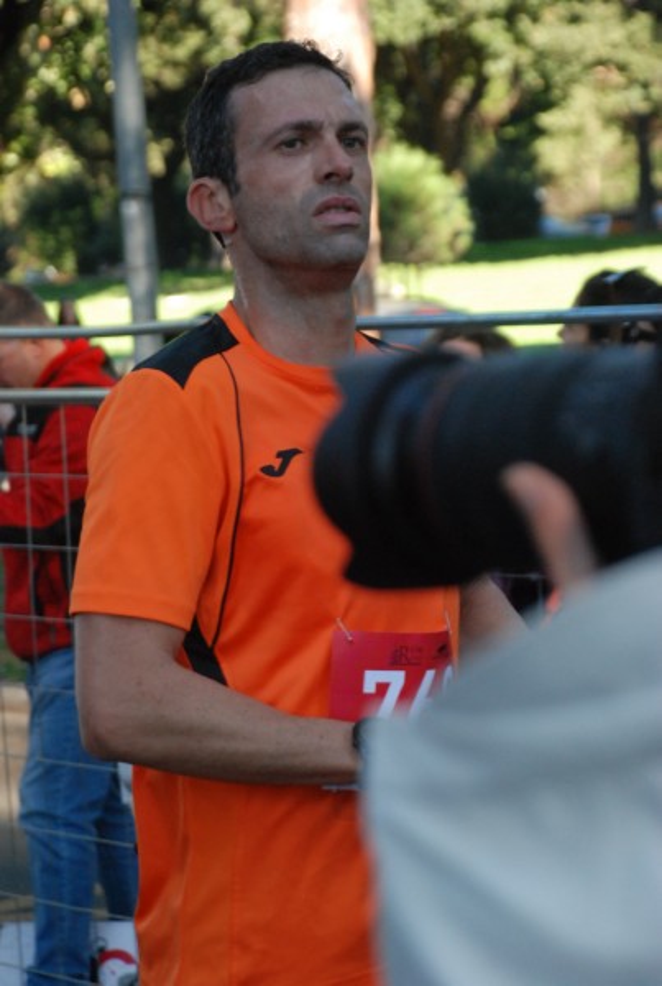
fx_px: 3293
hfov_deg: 11.5
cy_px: 493
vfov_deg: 17.0
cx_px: 331
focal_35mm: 120
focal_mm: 80
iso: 1000
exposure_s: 1/400
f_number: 5.6
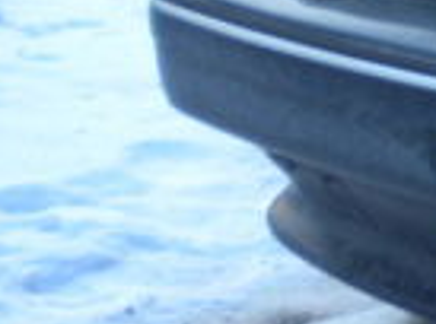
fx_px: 2060
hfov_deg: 11.2
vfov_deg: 9.0
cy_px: 133
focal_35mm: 164
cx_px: 786
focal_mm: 6.3
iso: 80
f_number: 3.1
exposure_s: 1/48.3
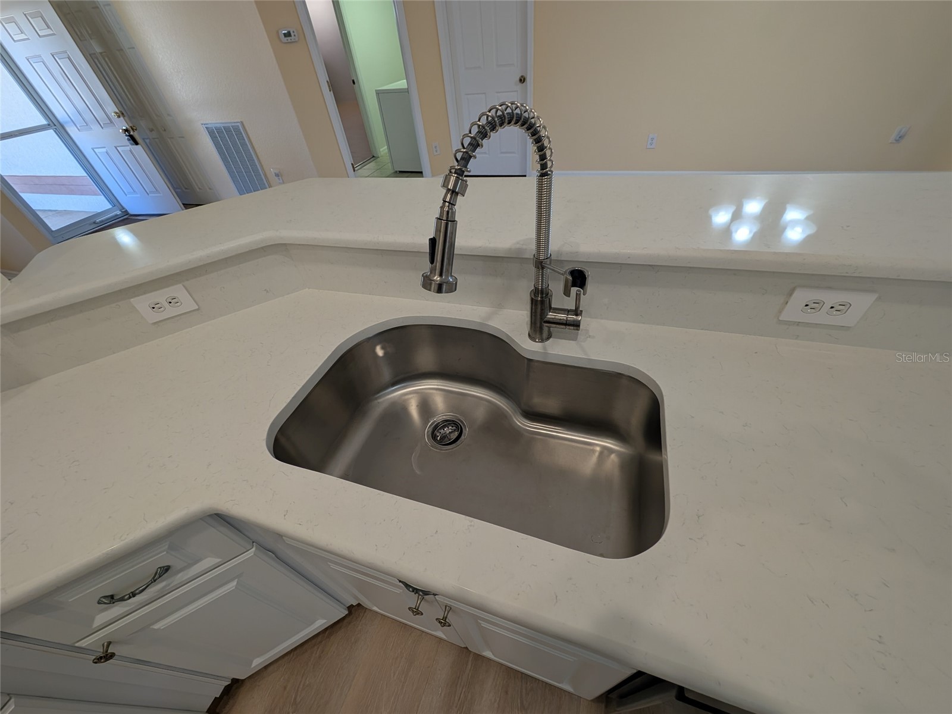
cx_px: 476
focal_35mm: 12
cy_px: 357
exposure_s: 1/60
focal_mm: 2.23
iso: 44
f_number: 1.95
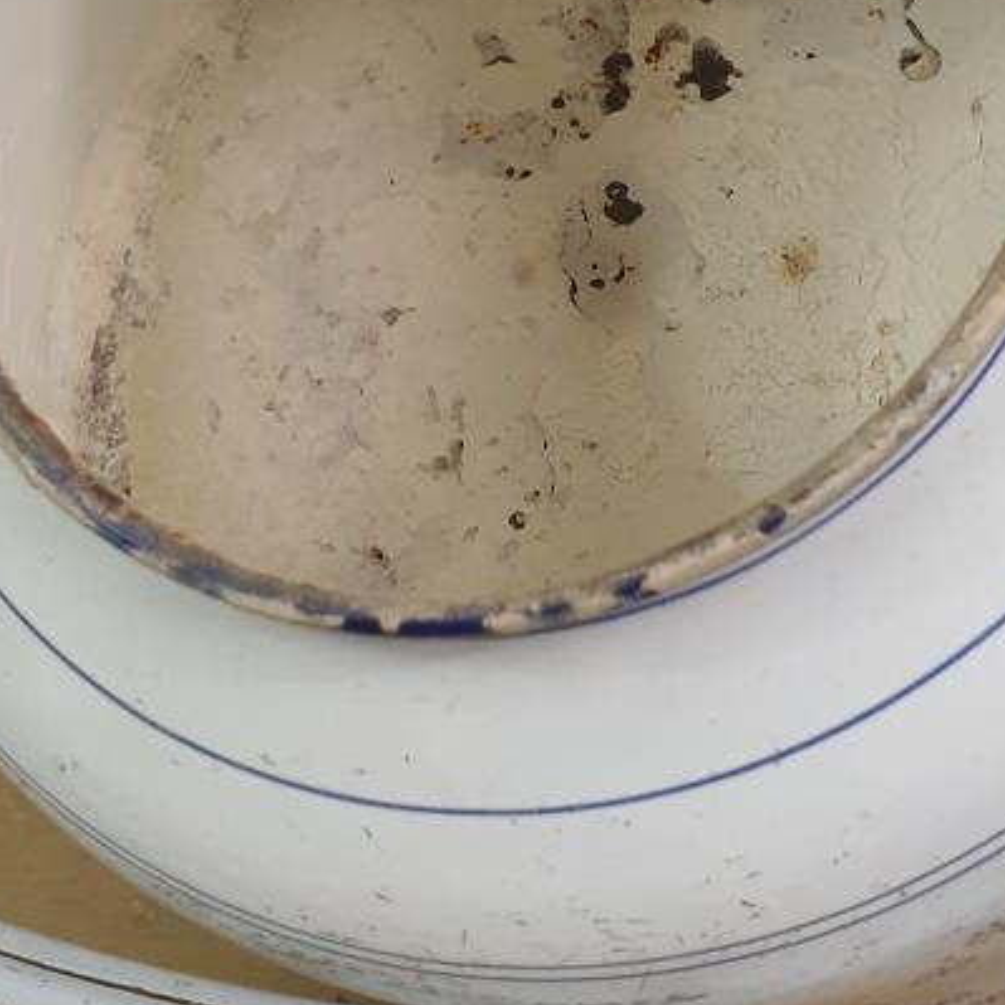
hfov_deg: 29.1
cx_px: 461
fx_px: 1938
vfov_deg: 28.7
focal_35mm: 59
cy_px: 285
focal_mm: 4.3
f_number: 2.4
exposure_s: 1/50
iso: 400
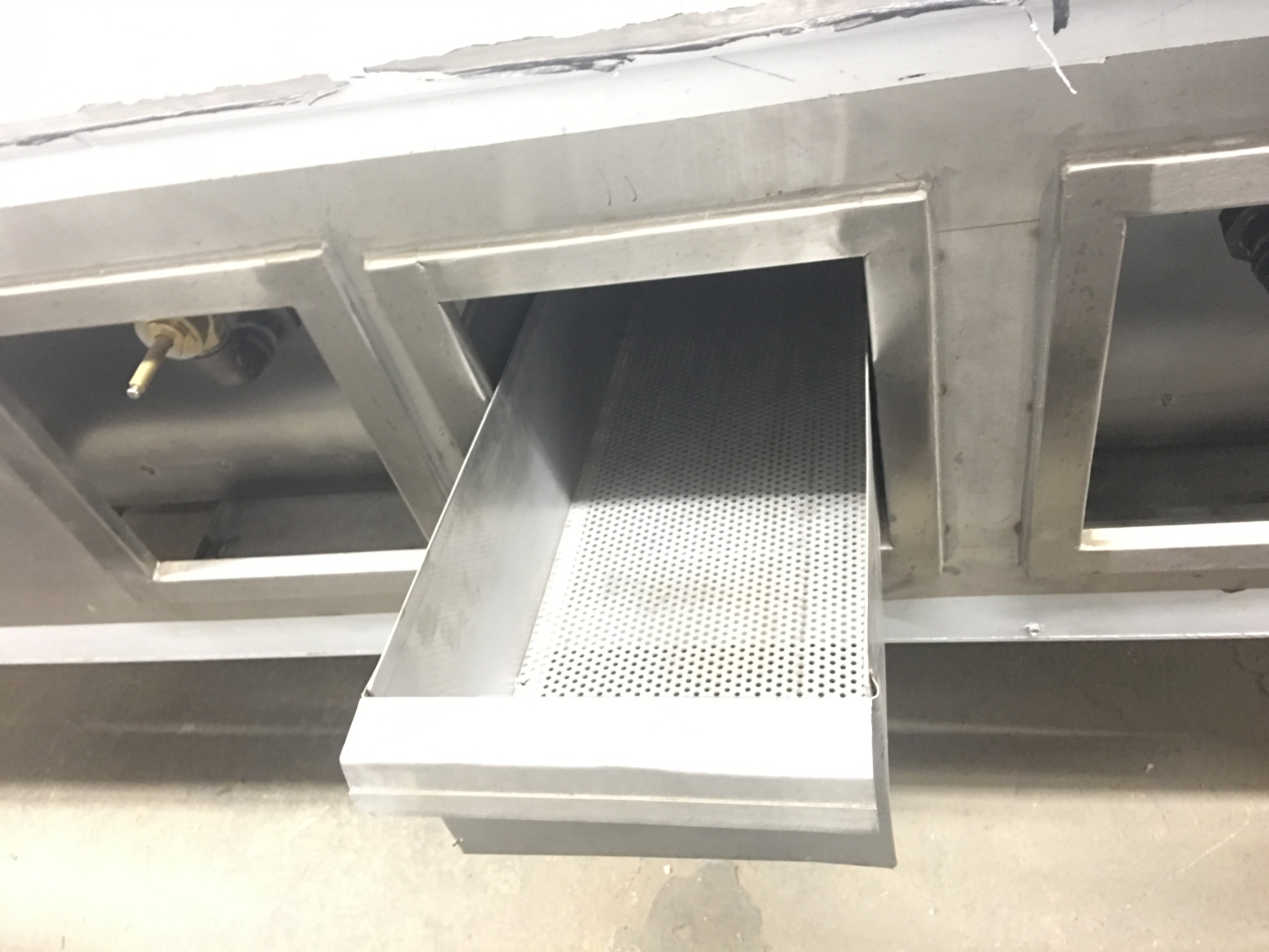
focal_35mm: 29
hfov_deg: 61.7
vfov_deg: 48.2
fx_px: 1063
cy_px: 476
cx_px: 634
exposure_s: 1/4
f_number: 2.2
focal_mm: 4.15
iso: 250
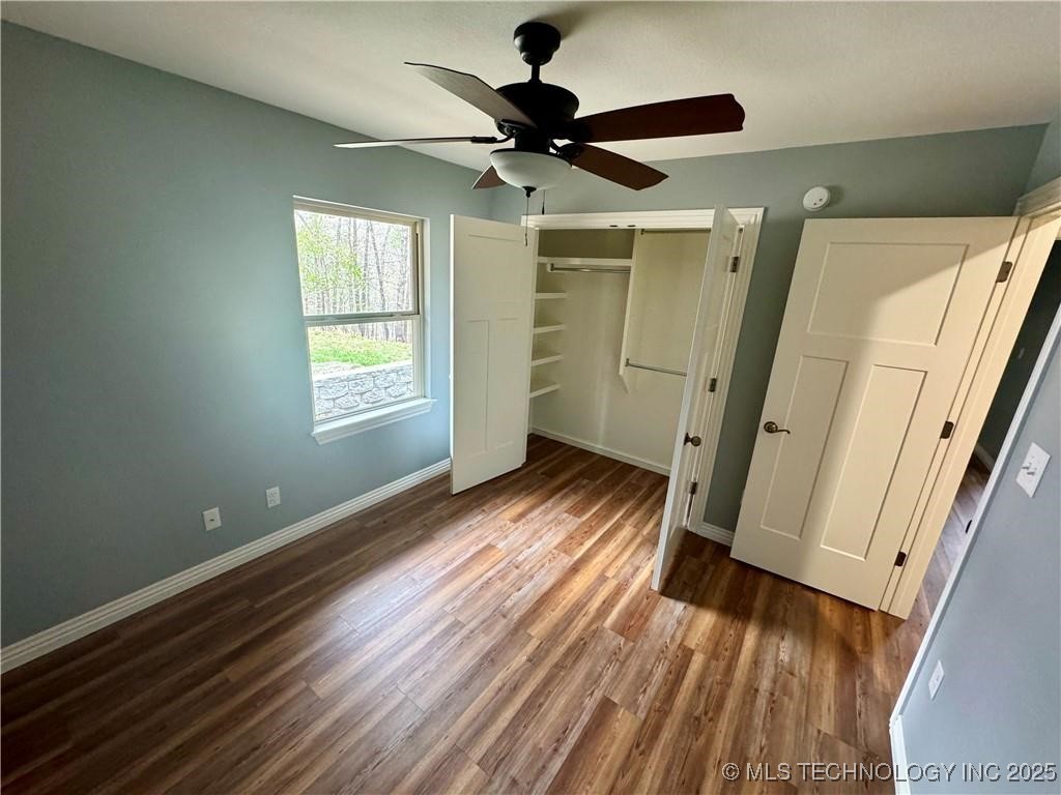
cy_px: 398
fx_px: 429
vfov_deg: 85.7
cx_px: 530
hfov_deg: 102.1
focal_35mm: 14
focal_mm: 2.22
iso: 320
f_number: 2.2
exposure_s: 1/60
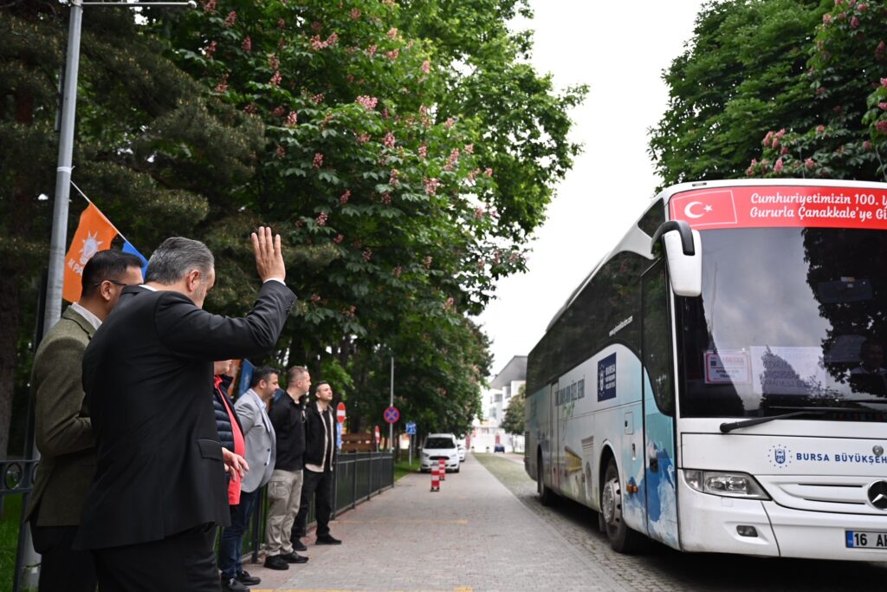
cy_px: 296
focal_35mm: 28
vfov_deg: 46.4
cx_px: 444
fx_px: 690
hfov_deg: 65.5
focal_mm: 28
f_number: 3.2
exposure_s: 1/250
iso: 200
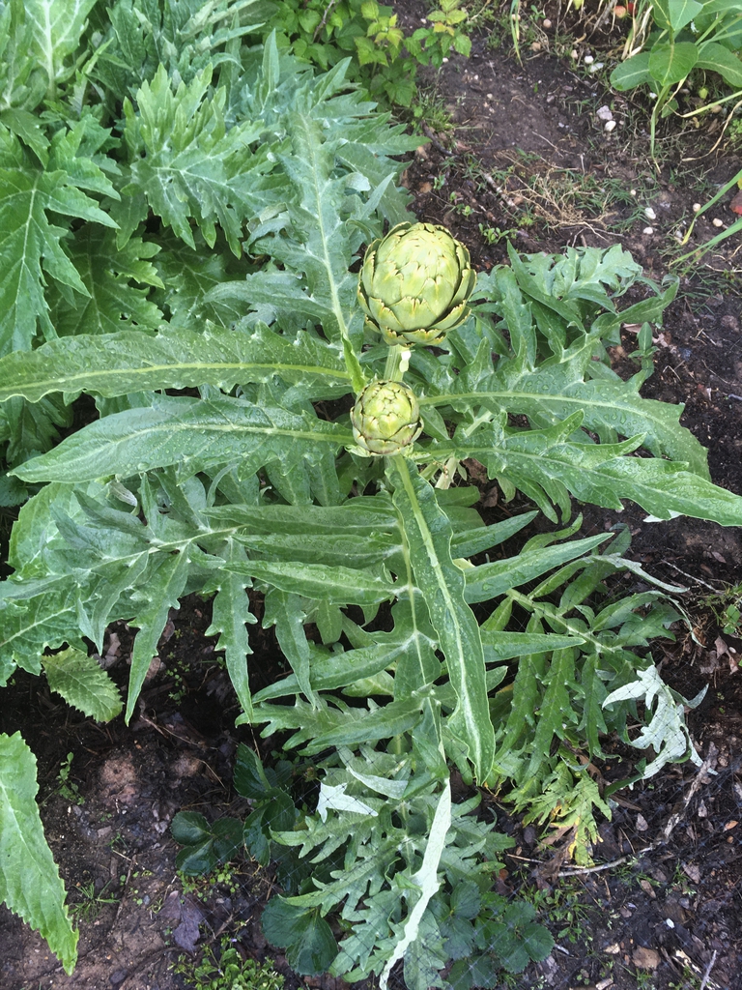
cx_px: 371
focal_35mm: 29
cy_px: 495
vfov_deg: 61.7
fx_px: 829
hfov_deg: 48.2
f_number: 2.2
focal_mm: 4.15
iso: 40
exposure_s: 1/120
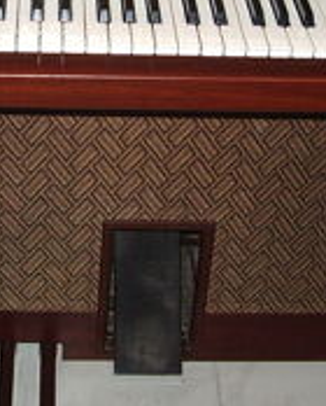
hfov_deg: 16.2
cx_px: 30
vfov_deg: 20.1
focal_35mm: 94
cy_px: 65
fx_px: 1130
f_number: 2.6
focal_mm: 5.8
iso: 100
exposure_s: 1/40
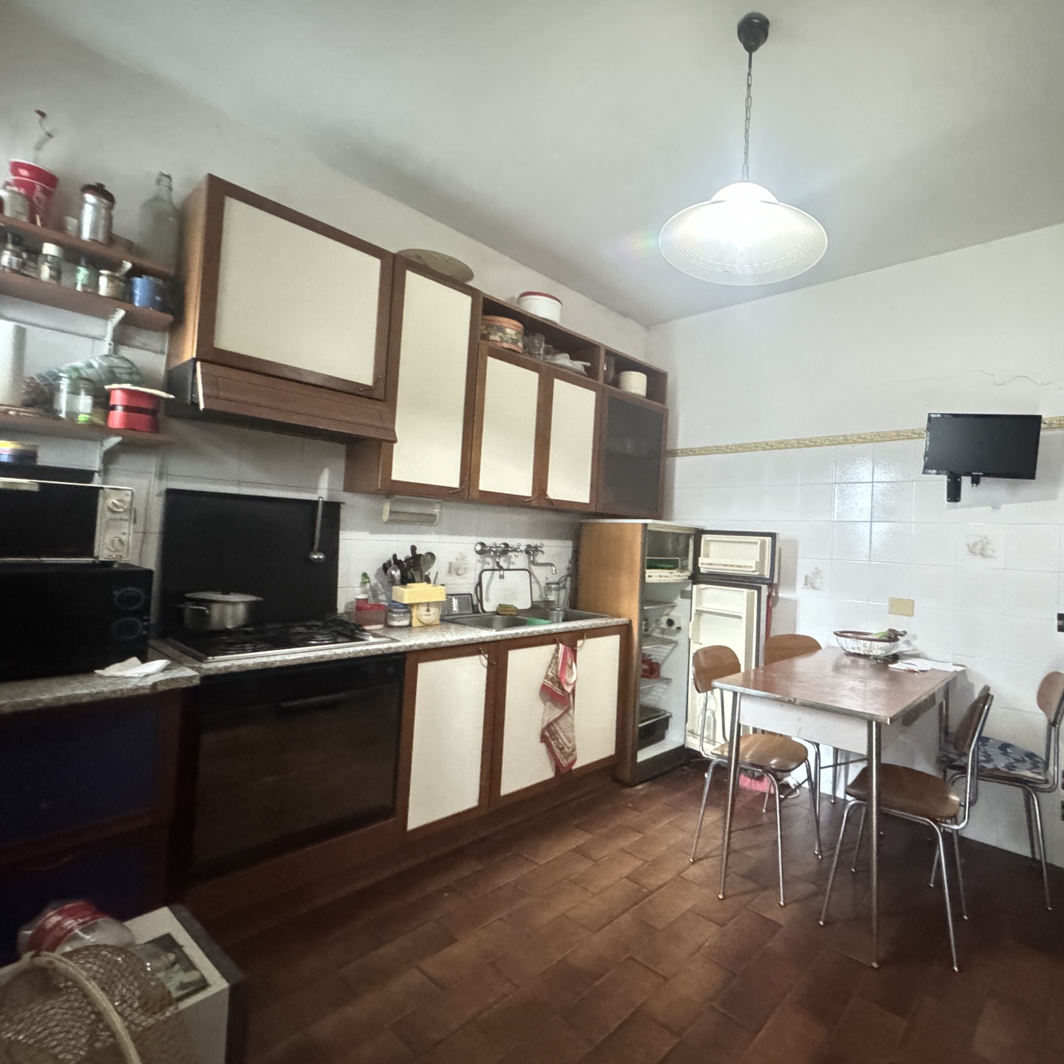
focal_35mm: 17
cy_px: 528
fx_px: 591
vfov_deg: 84.0
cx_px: 680
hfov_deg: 82.0
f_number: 2.2
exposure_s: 1/25
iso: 2000
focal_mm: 2.22
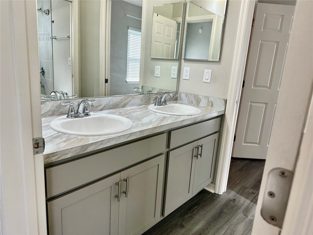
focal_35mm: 24
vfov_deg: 56.8
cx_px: 156
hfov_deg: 71.6
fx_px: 217
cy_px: 118
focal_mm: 6.86
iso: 125
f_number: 1.78
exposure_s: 1/120
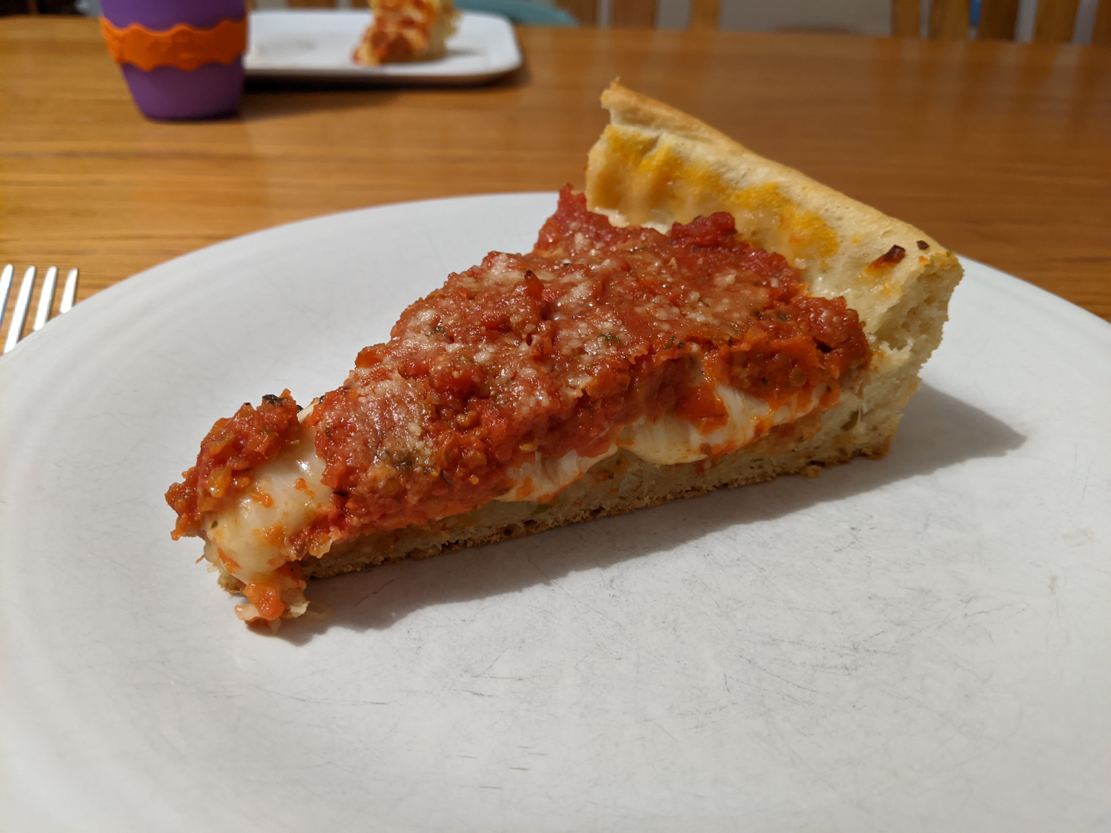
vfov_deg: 51.4
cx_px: 556
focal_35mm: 27
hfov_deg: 65.3
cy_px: 416
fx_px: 867
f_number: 1.8
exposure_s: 1/30
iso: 365
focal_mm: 4.44
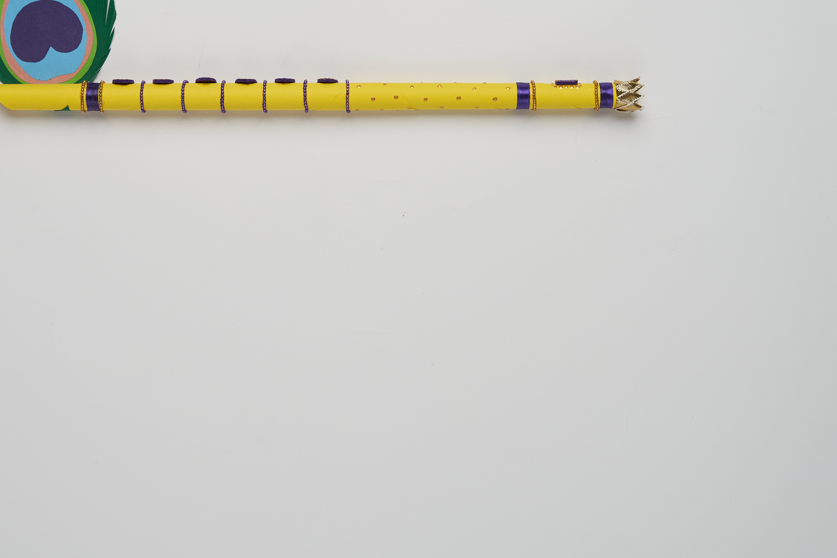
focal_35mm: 71
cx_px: 298
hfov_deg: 28.3
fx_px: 1651
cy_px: 109
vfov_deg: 19.0
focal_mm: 44
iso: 500
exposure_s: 1/60
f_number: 5
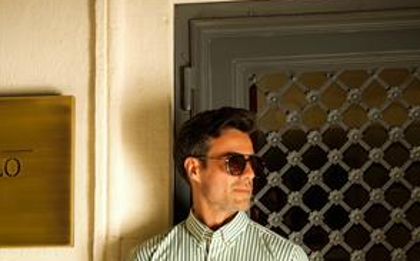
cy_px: 326
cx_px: 217
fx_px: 1532
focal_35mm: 134
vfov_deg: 9.6
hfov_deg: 15.6
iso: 125
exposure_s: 1/500
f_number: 2.8
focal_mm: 55
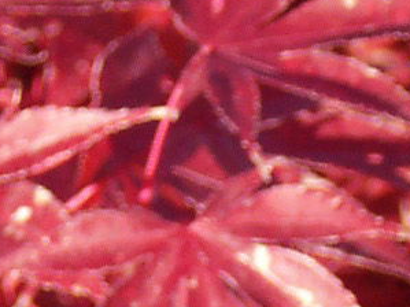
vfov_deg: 2.5
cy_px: 425
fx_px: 7092
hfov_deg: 3.3
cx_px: 236
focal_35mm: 599
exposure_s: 1/180
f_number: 4.8
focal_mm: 18
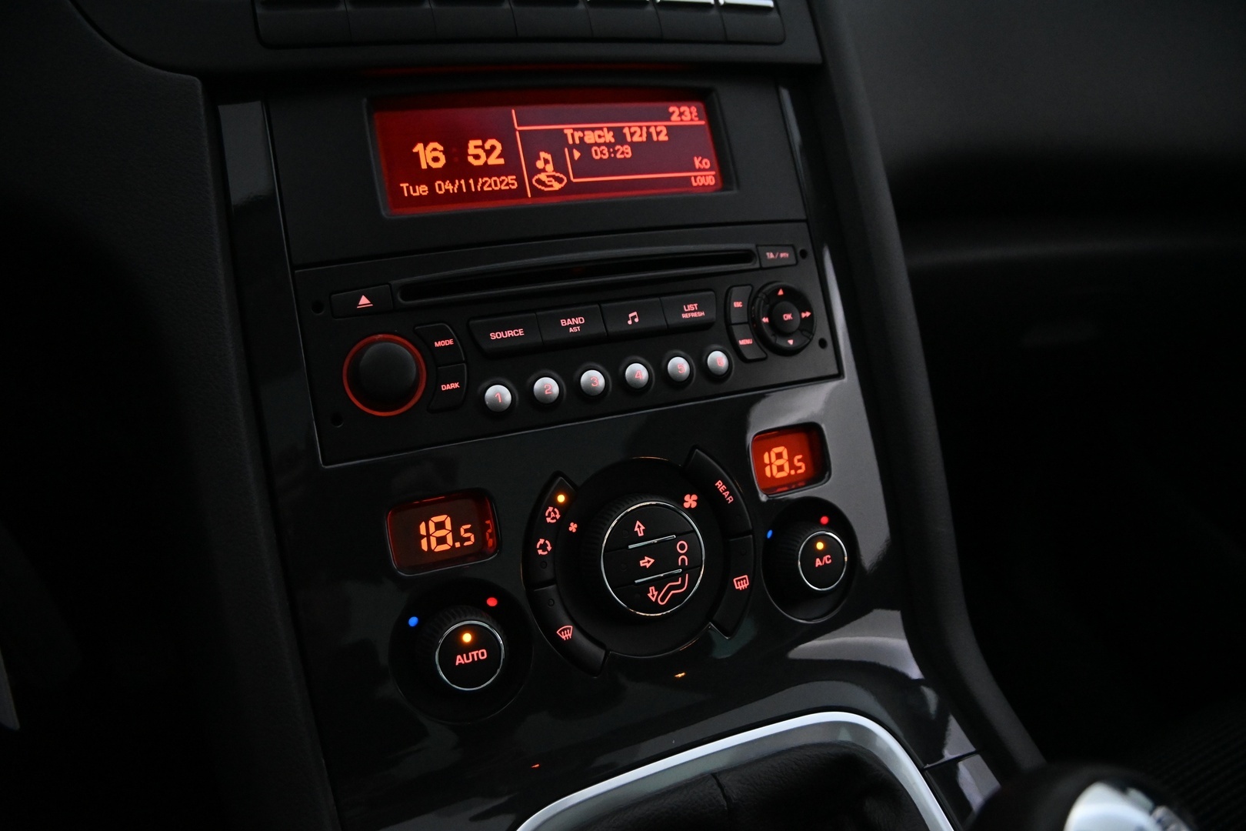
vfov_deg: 18.2
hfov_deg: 27.0
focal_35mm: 75
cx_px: 623
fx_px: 2596
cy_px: 416
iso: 5000
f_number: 7.1
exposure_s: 1/125
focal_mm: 50
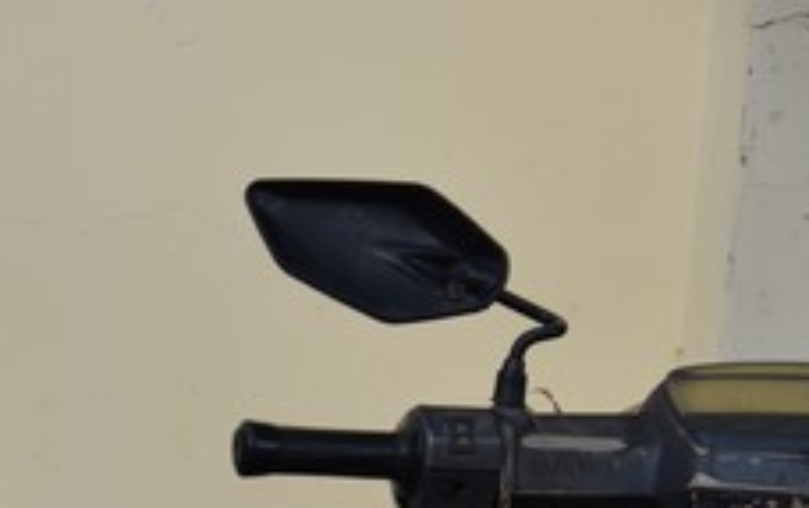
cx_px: -206
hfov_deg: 8.7
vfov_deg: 5.5
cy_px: 767
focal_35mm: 238
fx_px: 5253
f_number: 5.6
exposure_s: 1/400
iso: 400
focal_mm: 82
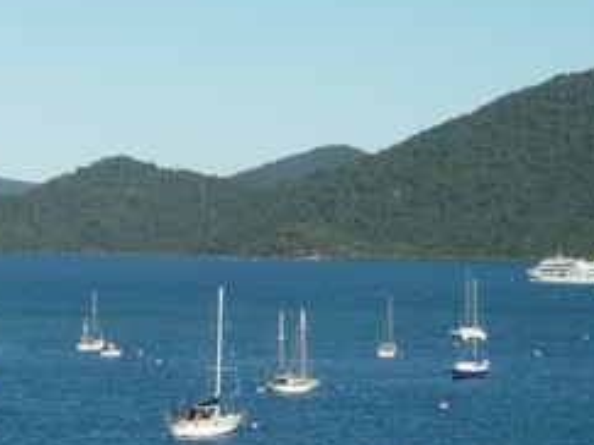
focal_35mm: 178
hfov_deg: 11.1
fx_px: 3053
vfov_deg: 8.3
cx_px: 110
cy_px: 245
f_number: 6.3
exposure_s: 1/575
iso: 79
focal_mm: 14.9
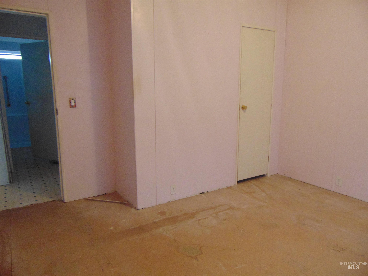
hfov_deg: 69.4
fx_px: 266
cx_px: 184
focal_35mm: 25
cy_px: 138
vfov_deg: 54.9
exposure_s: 1/30
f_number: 3
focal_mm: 4.5
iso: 320
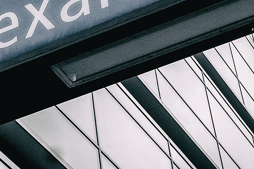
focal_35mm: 142
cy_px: -74
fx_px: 1002
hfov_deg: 14.2
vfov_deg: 9.4
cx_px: -6
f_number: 5.6
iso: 200
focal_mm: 17.9
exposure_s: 1/200
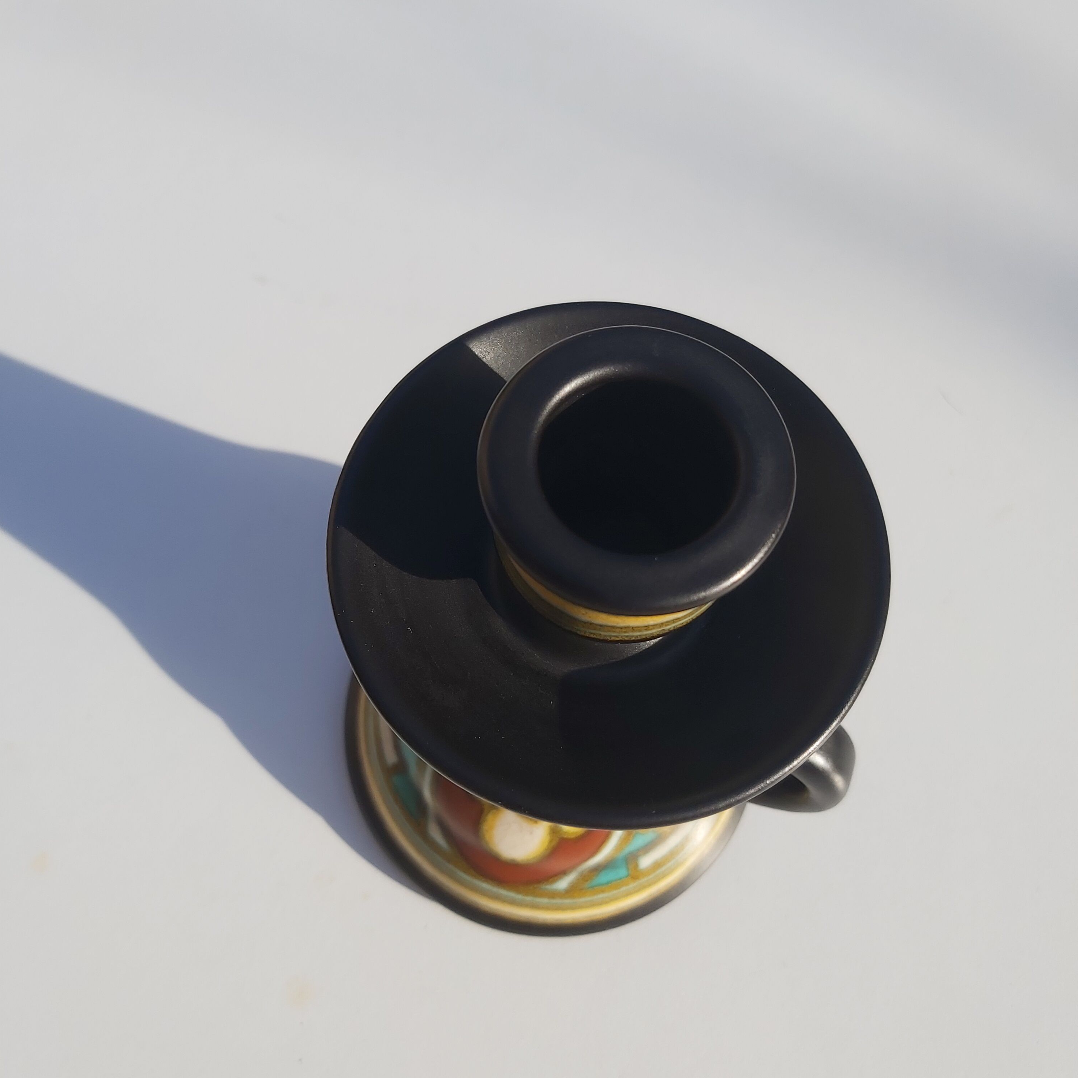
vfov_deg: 52.5
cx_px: 541
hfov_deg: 52.5
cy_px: 577
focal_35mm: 31
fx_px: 1092
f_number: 1.7
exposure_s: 1/1641
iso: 64
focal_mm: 3.92
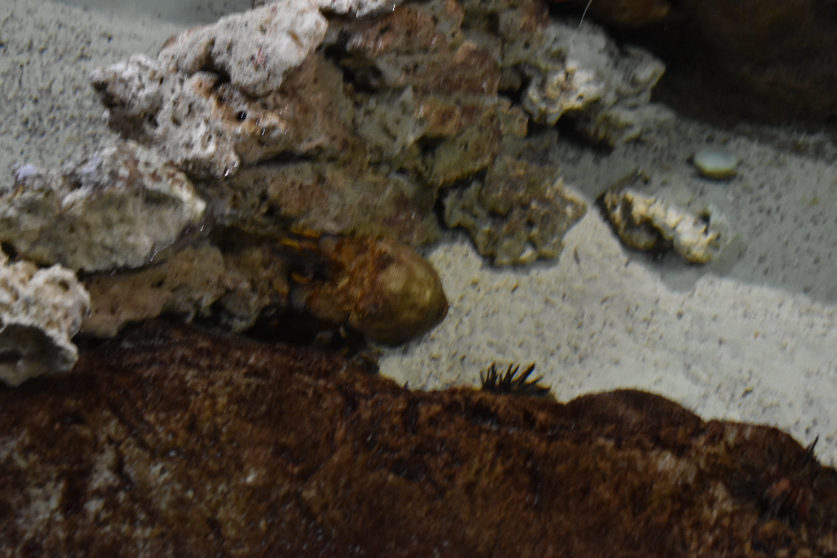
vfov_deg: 16.6
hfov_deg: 24.6
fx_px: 1918
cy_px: 279
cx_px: 418
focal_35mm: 82
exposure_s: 1/125
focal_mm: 55
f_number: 5.6
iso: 3200
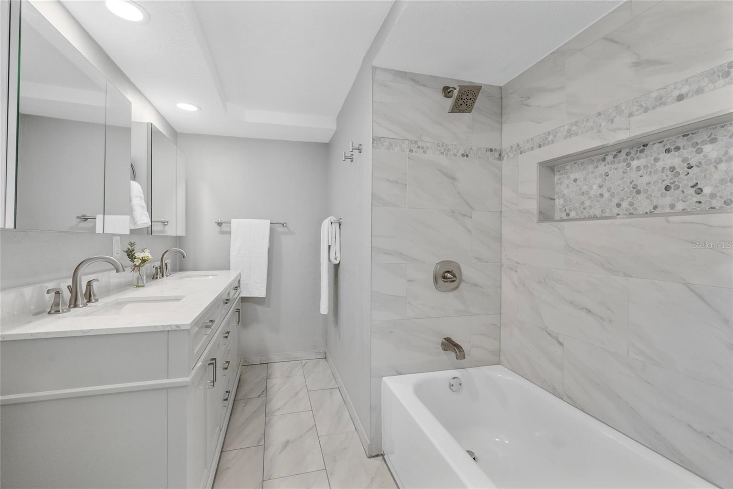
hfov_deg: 96.7
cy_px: 244
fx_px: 326
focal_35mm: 16
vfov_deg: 73.7
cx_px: 366
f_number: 8
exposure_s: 1/15
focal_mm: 16
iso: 640
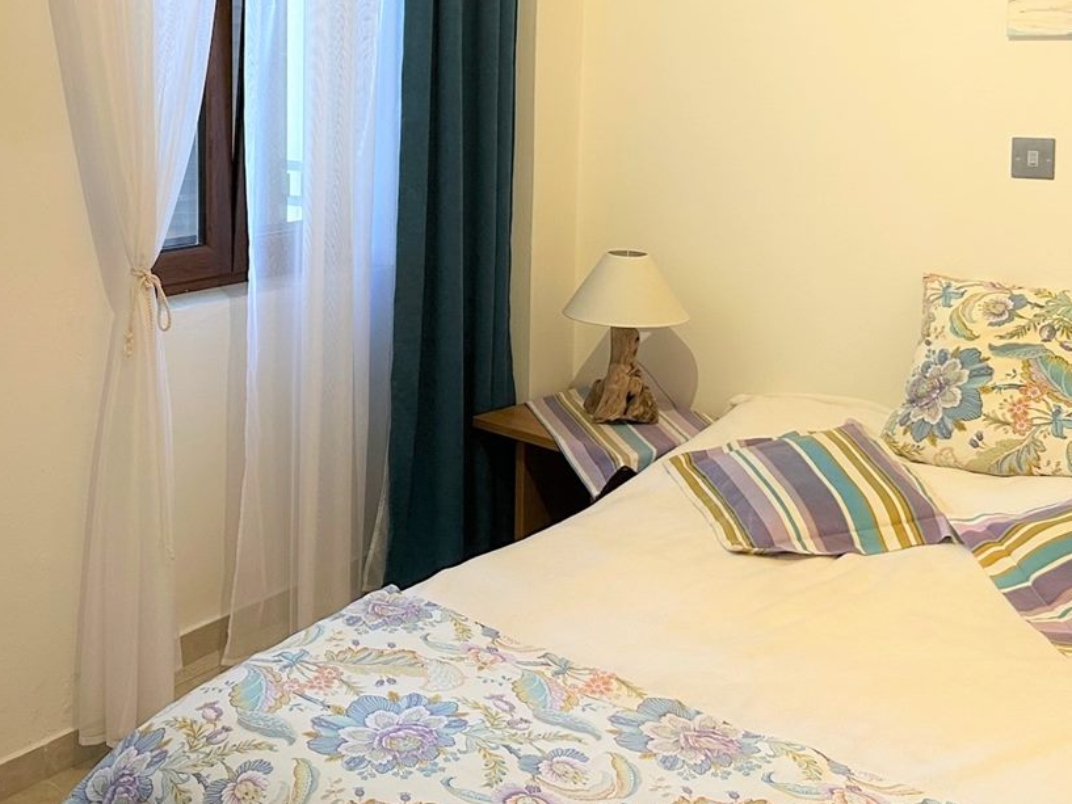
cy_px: 193
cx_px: 323
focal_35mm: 47
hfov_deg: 39.7
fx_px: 1456
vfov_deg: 30.3
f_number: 1.78
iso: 250
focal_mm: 6.86
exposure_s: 1/50
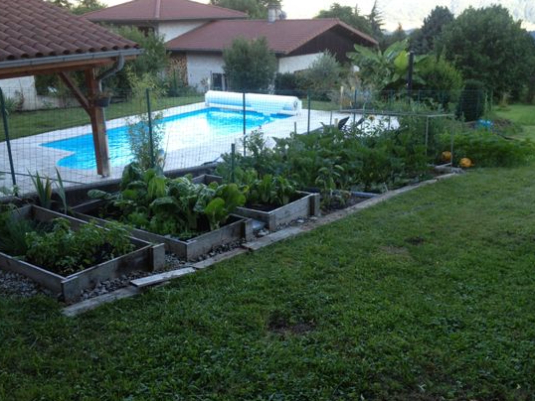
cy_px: 200
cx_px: 271
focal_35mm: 39
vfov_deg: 36.8
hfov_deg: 47.8
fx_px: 603
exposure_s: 1/120
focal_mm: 4.28
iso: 80
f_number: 2.4
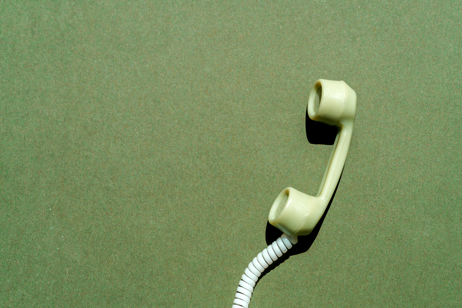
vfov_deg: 15.2
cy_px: 154
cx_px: 231
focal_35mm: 90
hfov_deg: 22.6
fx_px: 1155
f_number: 9
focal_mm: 90
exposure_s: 1/640
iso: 100
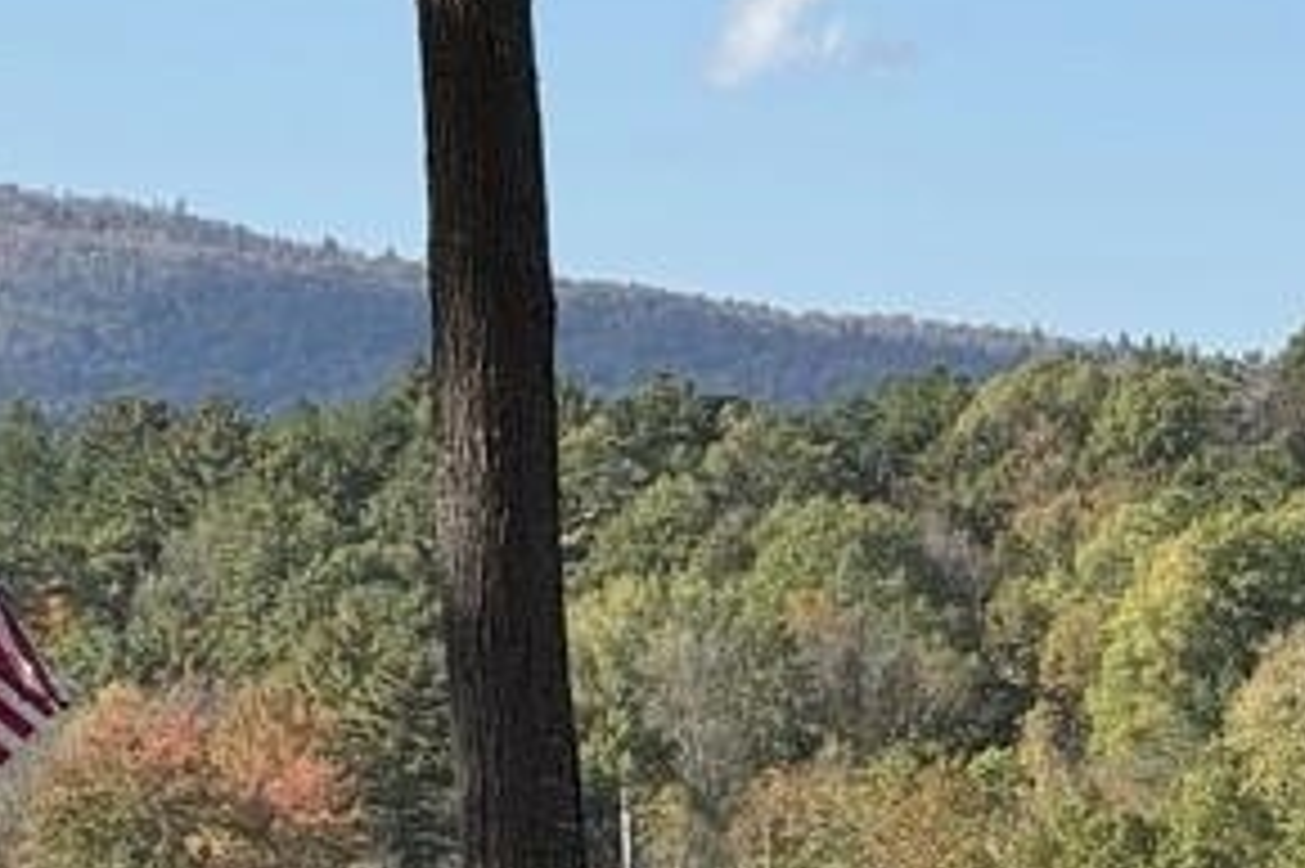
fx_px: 10253
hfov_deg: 7.2
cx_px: -90
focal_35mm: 283
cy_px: 256
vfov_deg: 4.8
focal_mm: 9
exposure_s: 1/960
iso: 25
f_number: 2.8
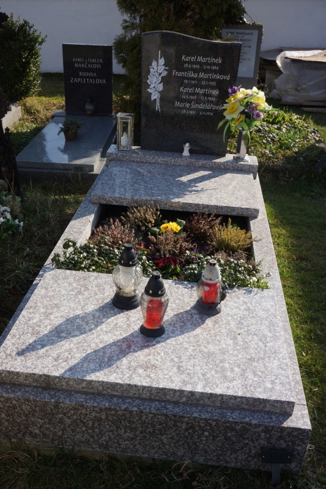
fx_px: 503
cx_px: 163
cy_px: 244
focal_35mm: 37
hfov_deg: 35.9
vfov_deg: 51.9
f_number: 8
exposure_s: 1/200
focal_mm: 25
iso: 100
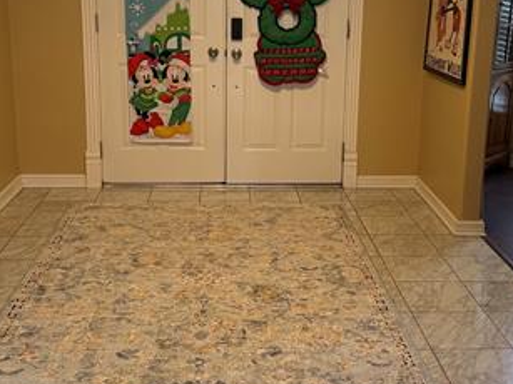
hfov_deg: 38.1
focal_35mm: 50
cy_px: 139
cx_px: 289
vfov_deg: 29.0
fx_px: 741
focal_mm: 6.76
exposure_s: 1/120
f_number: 1.78
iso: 250
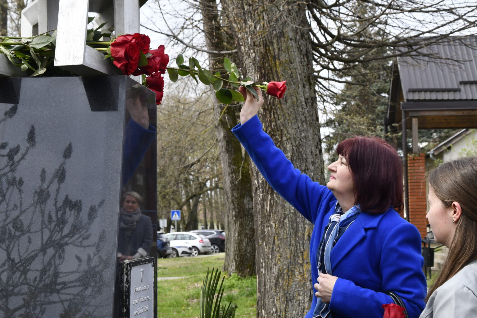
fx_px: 1033
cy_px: 159
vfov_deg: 17.5
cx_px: 238
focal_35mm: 78
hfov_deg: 26.0
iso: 800
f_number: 11
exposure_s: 1/500
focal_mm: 52
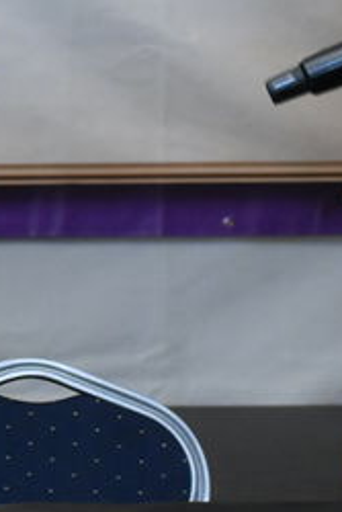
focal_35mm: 291
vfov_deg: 7.0
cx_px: -1018
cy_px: -15
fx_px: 4141
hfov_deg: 4.4
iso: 3200
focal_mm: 52
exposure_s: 1/100
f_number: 4
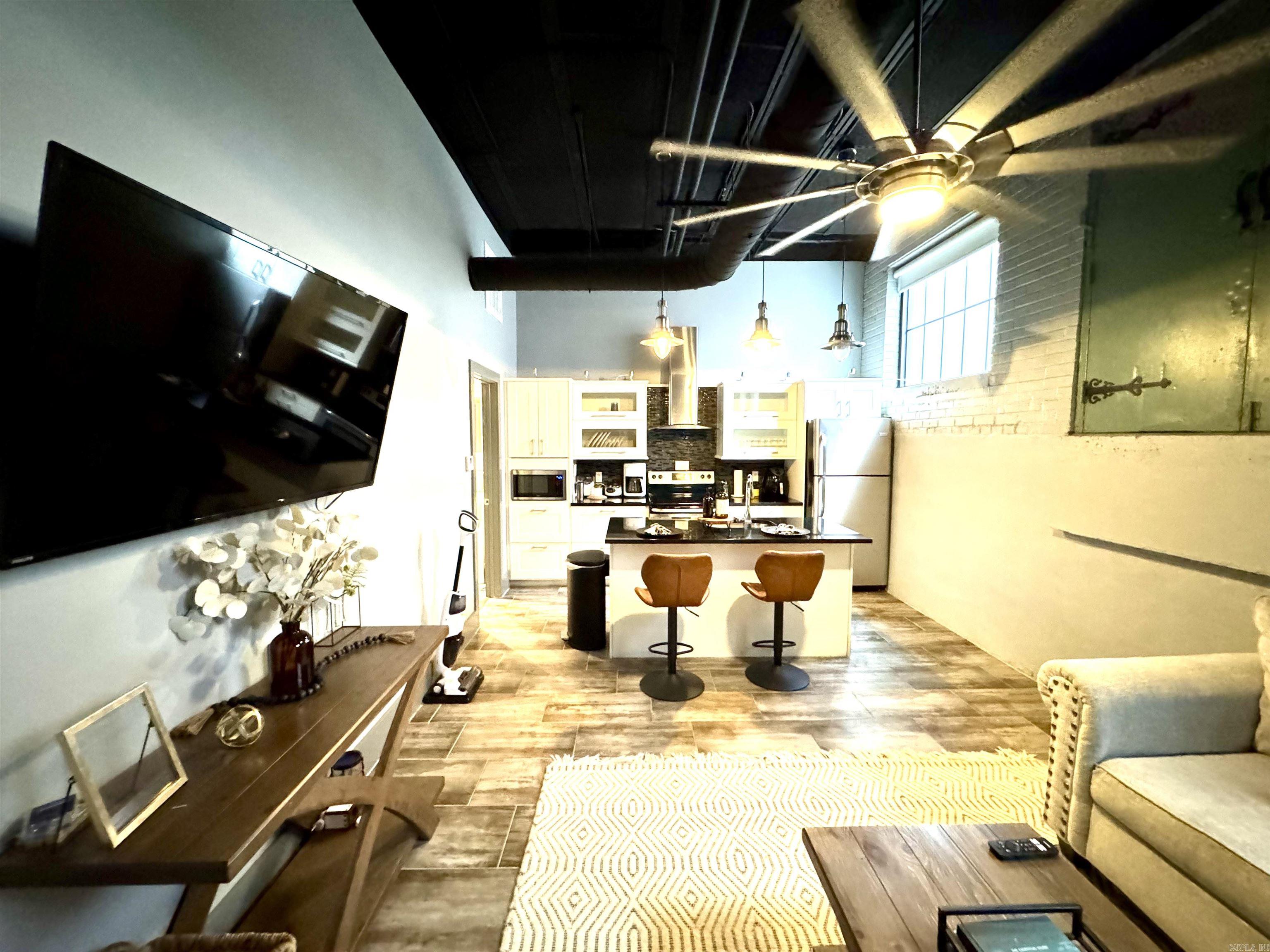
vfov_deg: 85.7
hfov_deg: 102.1
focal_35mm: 14
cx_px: 635
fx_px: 514
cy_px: 476
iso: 1250
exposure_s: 1/60
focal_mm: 2.22
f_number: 2.2
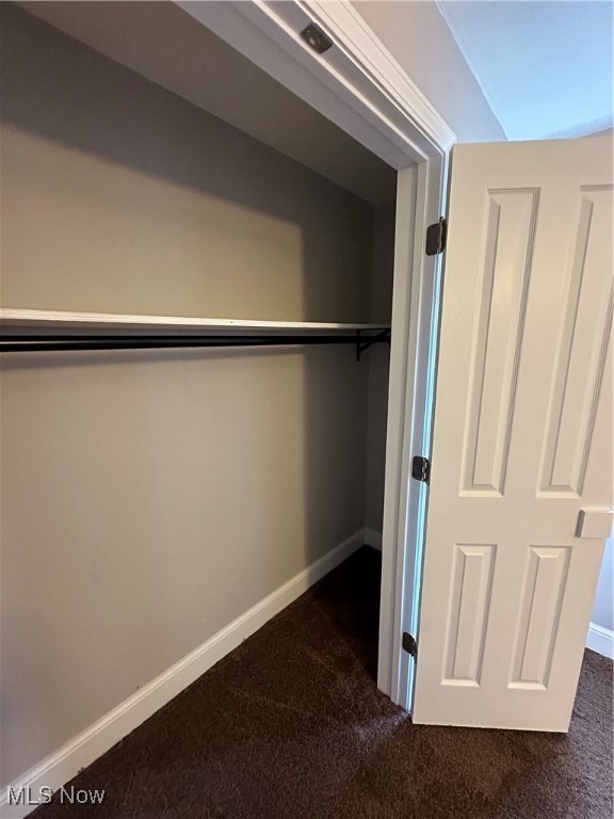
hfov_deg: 85.7
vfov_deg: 102.1
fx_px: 331
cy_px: 410
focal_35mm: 14
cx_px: 307
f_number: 2.2
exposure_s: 1/60
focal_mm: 2.22
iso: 1250
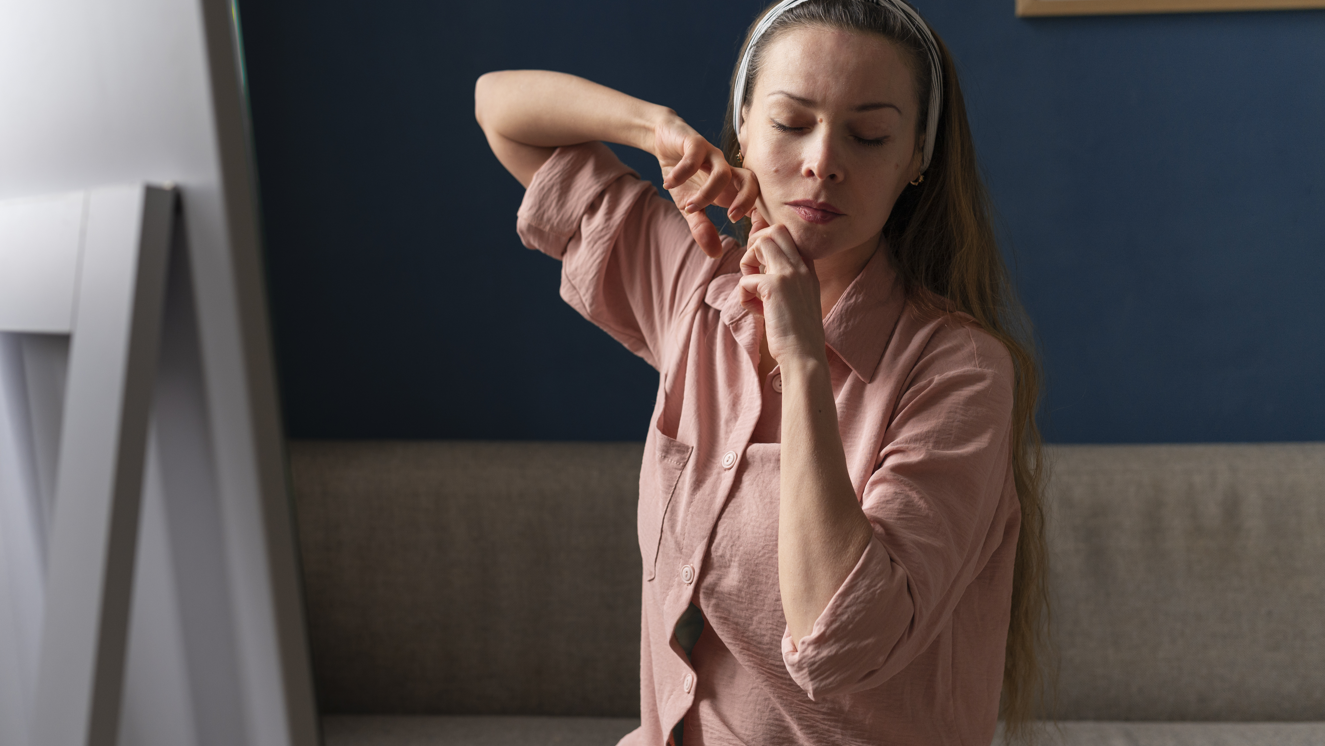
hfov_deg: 39.2
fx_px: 1862
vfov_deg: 22.6
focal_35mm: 53
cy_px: 313
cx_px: 658
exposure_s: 1/60
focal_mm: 50
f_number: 2.8
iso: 400
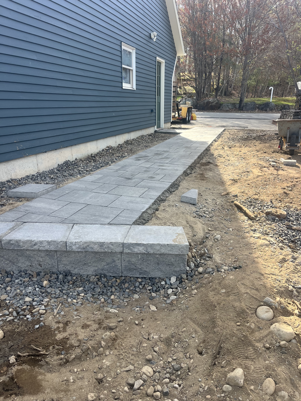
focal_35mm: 26
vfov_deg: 67.3
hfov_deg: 53.1
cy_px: 200
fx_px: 301
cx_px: 150
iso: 50
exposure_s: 1/913
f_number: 1.6
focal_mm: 5.1
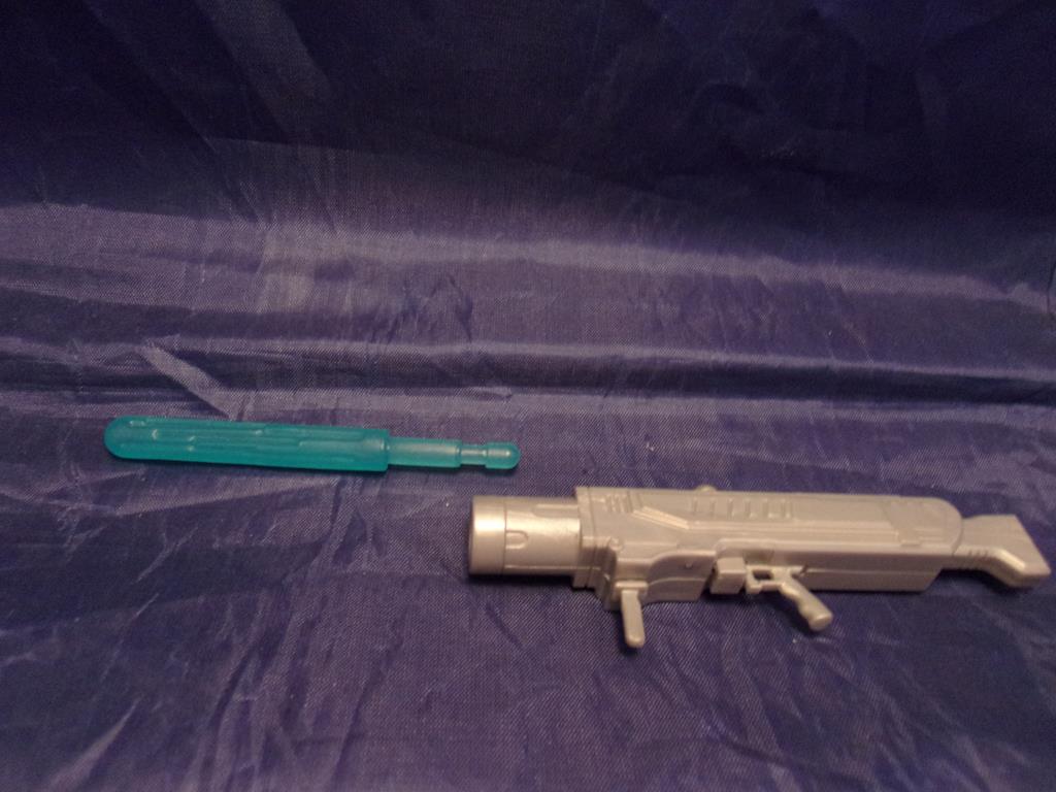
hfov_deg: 65.3
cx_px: 528
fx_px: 824
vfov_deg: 51.4
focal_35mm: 27
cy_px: 396
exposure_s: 1/23
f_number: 3
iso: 400
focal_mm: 4.9
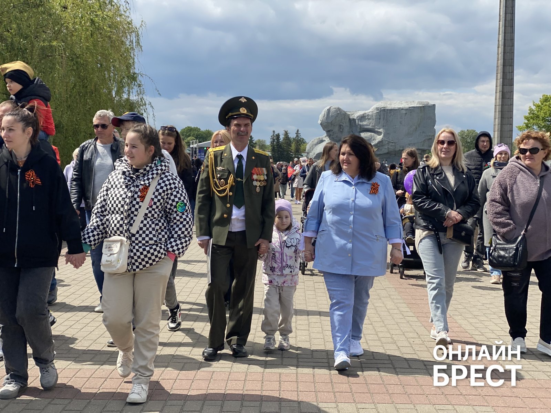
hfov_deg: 36.8
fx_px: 828
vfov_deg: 28.0
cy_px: 206
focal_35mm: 52
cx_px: 276
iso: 20
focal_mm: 6
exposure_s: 1/1370
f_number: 2
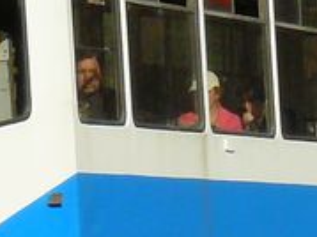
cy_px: 27
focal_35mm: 498
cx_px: 11
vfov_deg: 3.0
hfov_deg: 4.0
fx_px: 4557
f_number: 8
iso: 200
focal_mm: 14.5
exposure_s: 1/500
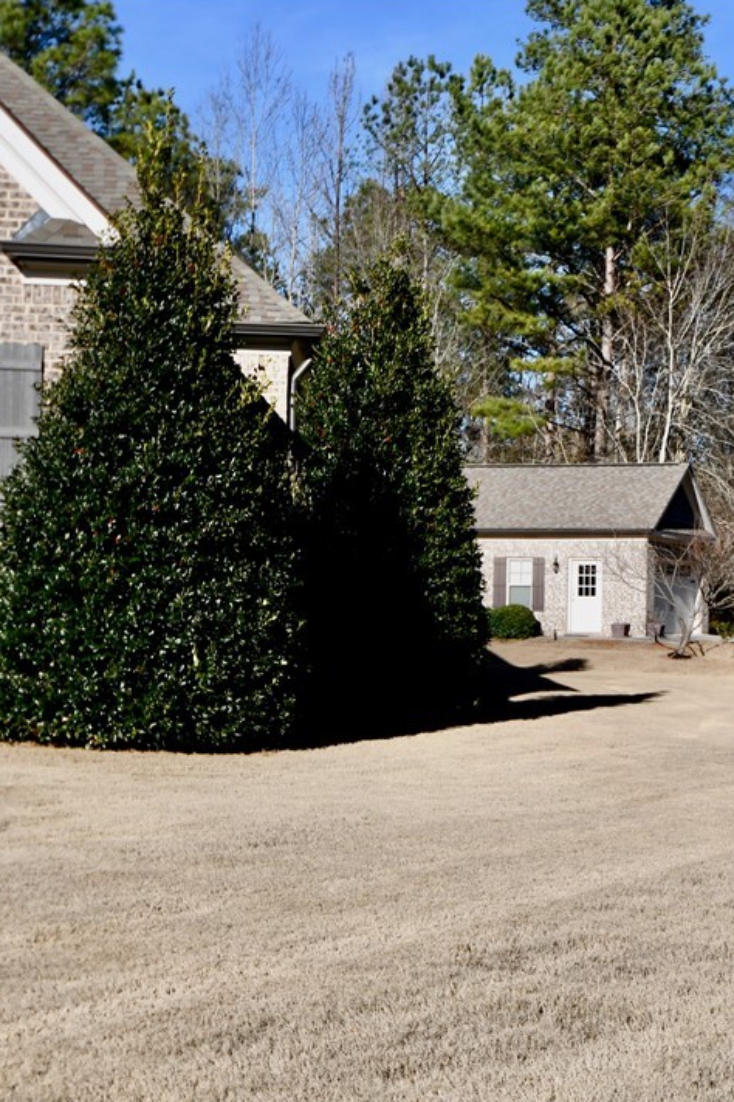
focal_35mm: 55
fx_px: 1682
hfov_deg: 23.2
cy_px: 552
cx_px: 802
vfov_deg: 36.2
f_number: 9
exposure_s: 1/320
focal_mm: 24
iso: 100
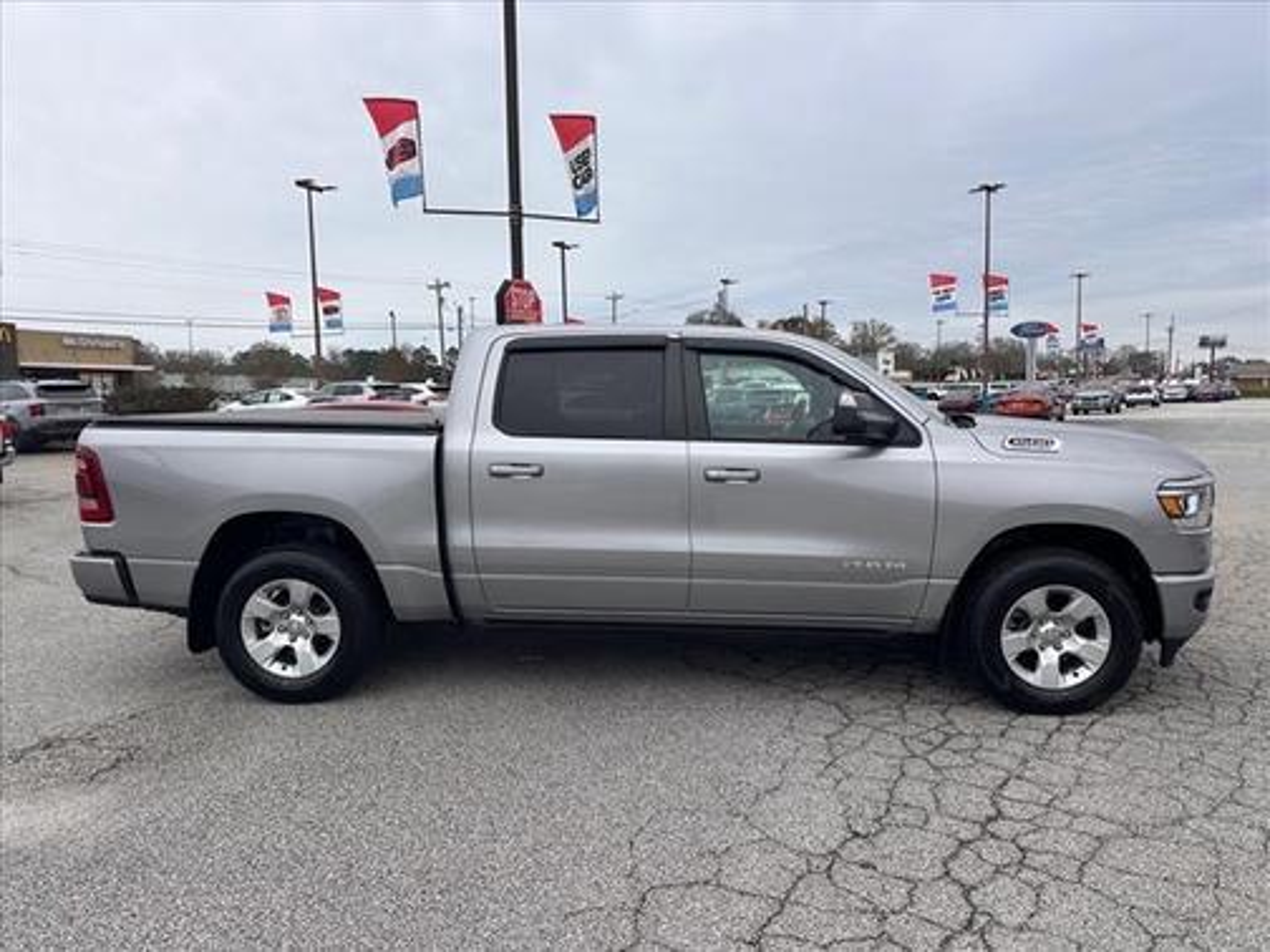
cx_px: 635
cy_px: 476
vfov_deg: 56.8
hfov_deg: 71.6
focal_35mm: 24
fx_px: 881
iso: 80
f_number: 1.78
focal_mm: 6.86
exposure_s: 1/1779
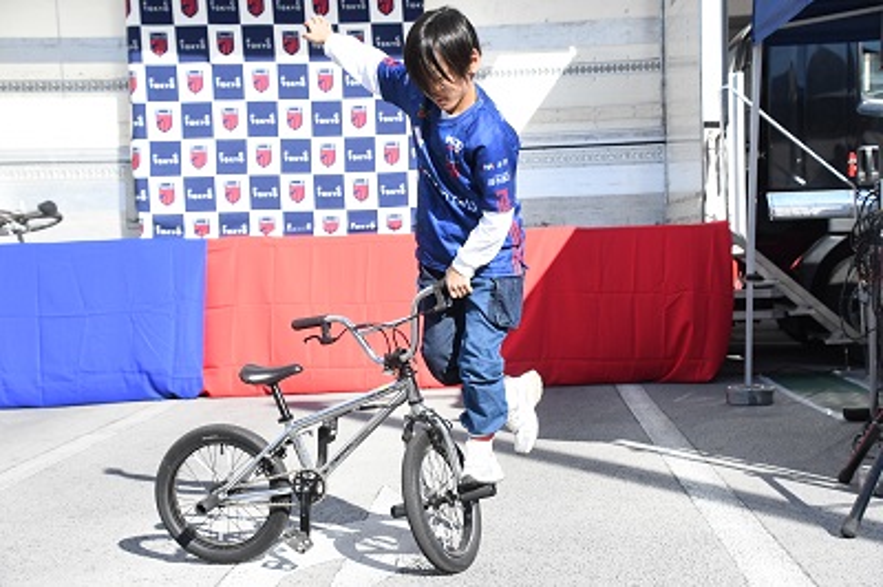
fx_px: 1617
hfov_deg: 30.5
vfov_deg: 20.6
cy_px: 294
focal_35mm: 66
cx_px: 442
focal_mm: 44
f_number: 5
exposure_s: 1/8000
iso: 1800
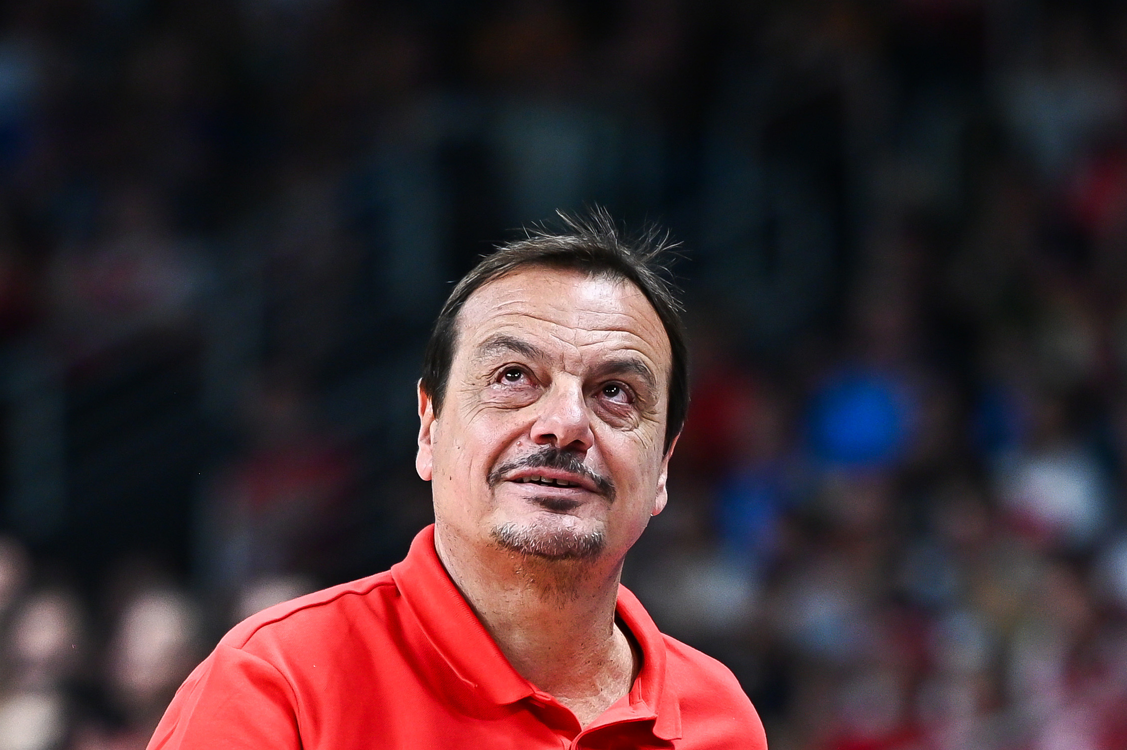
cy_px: 946
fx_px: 15016
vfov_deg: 2.9
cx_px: 577
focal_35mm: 480
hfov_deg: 4.3
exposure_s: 1/800
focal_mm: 180
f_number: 2.8
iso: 1250
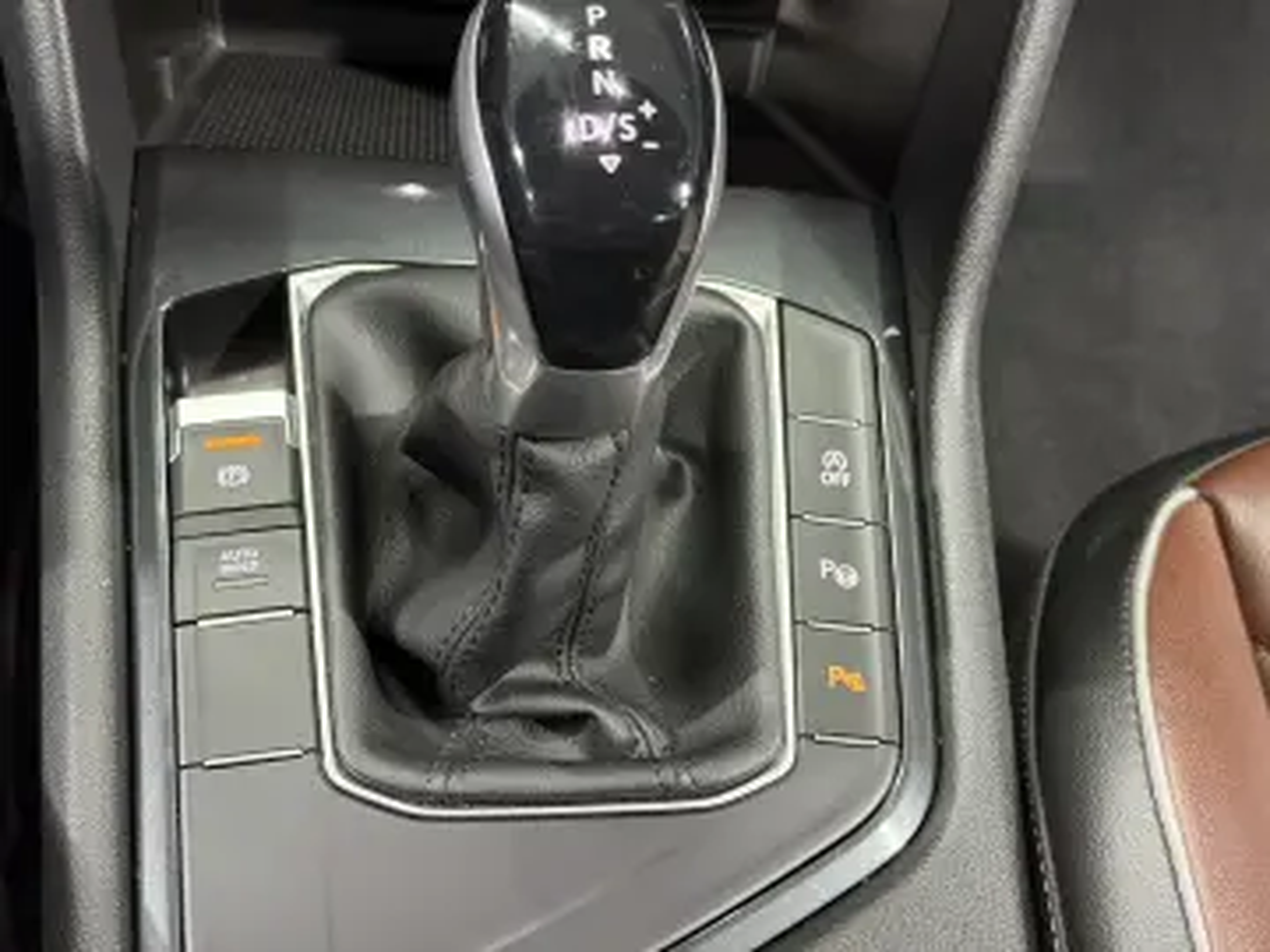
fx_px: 1761
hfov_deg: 39.7
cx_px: 635
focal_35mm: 48
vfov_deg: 30.3
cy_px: 476
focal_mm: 6.76
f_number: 1.78
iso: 500
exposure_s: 1/25
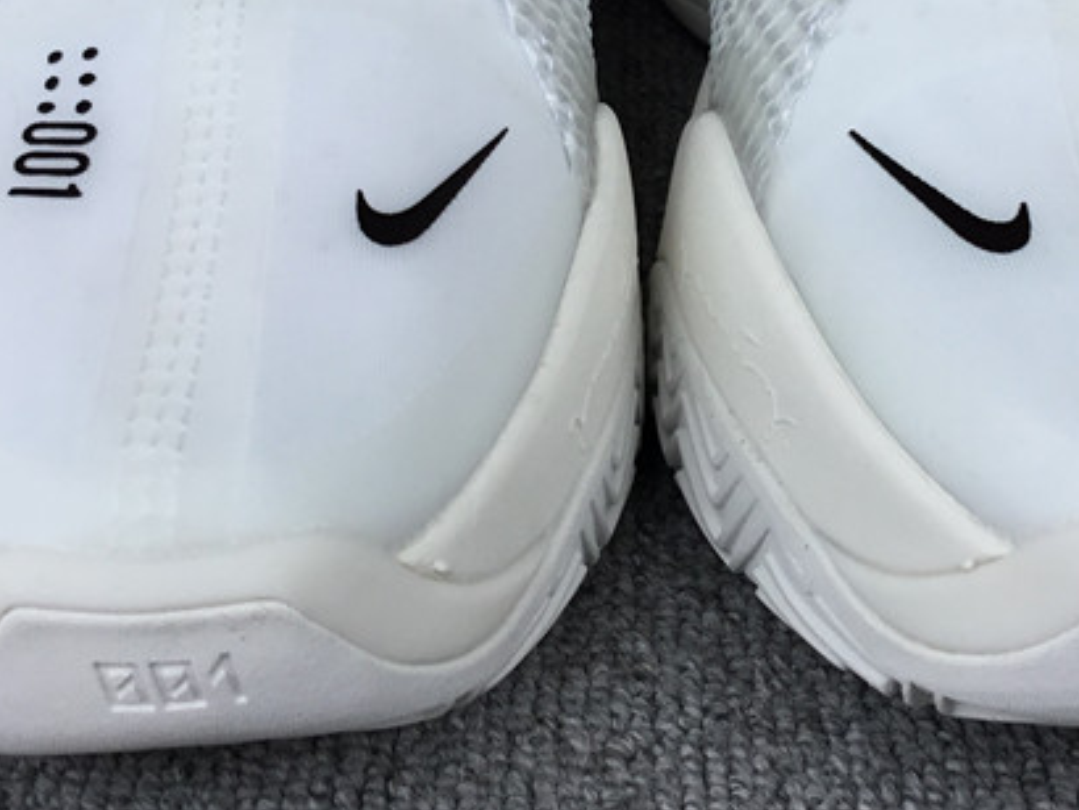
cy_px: 43
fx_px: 2121
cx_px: 671
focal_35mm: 68
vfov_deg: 21.1
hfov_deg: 28.4
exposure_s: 1/570
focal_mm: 3.3
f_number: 2.4
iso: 25
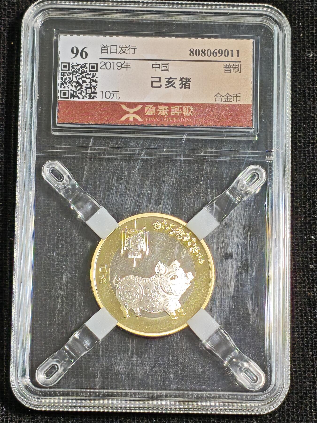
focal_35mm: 120
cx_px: 158
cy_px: 212
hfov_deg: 12.3
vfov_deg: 16.4
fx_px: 1465
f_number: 1.5
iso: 50
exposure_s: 1/1122
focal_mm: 4.94
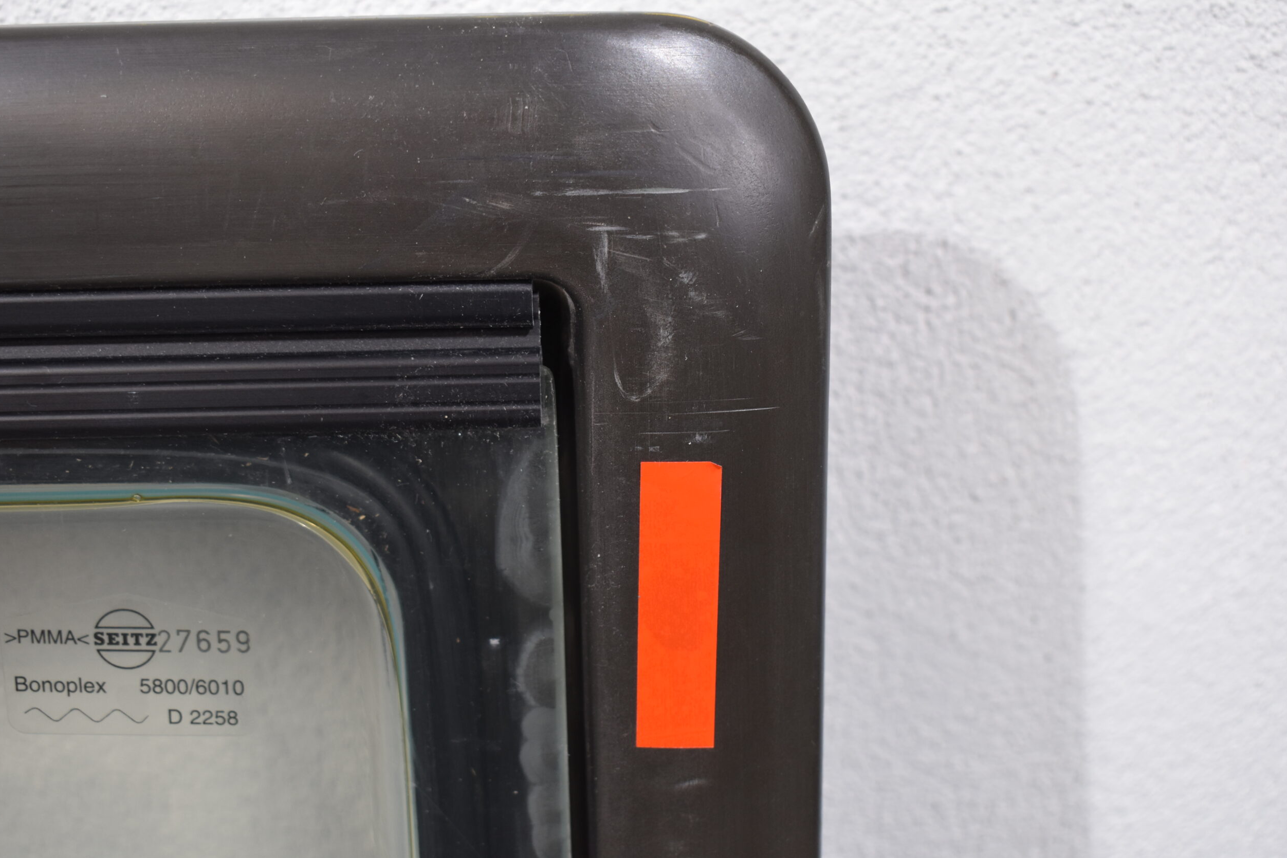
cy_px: 434
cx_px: 653
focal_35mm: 46
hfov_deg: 42.7
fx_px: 1645
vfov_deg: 29.3
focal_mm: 30
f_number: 5.6
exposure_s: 1/60
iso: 500
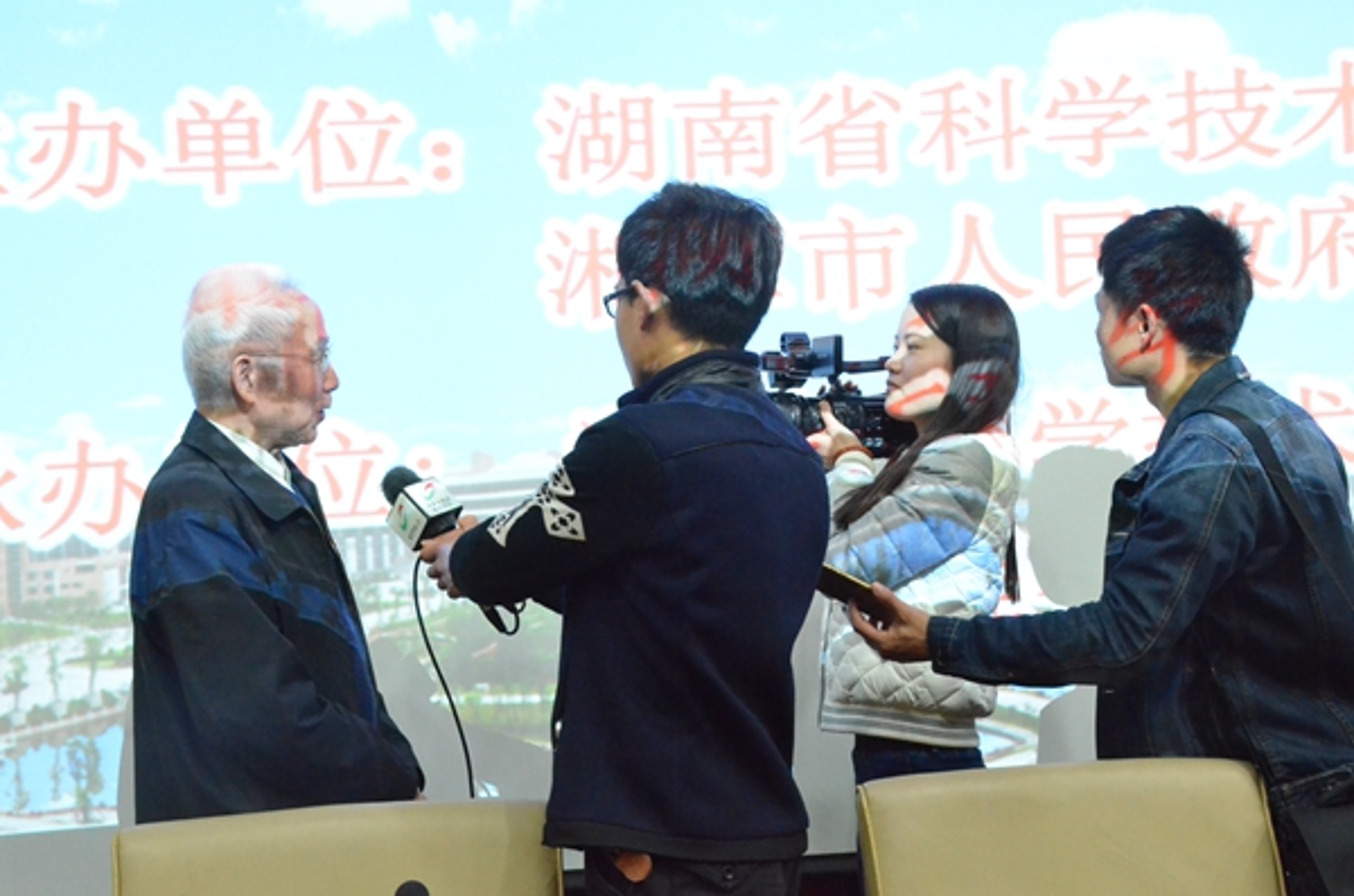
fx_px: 2251
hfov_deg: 33.5
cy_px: 448
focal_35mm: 60
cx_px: 677
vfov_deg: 22.5
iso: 6400
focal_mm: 40
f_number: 14
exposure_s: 1/20
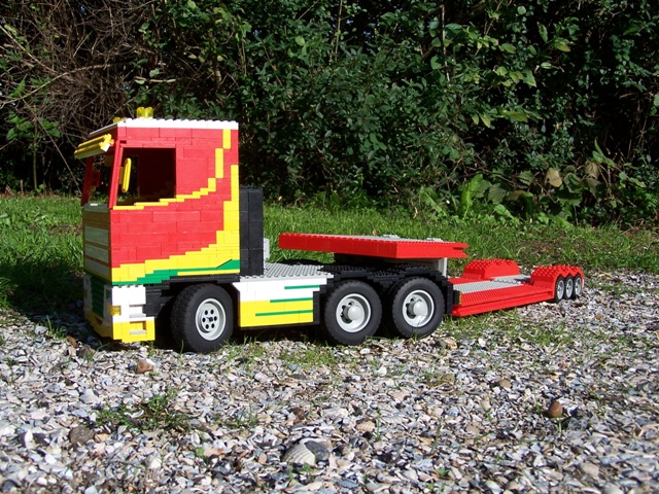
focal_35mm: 43
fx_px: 819
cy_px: 247
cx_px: 330
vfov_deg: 33.6
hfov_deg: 43.9
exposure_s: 1/1000
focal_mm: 7.1
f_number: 3.6
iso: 80
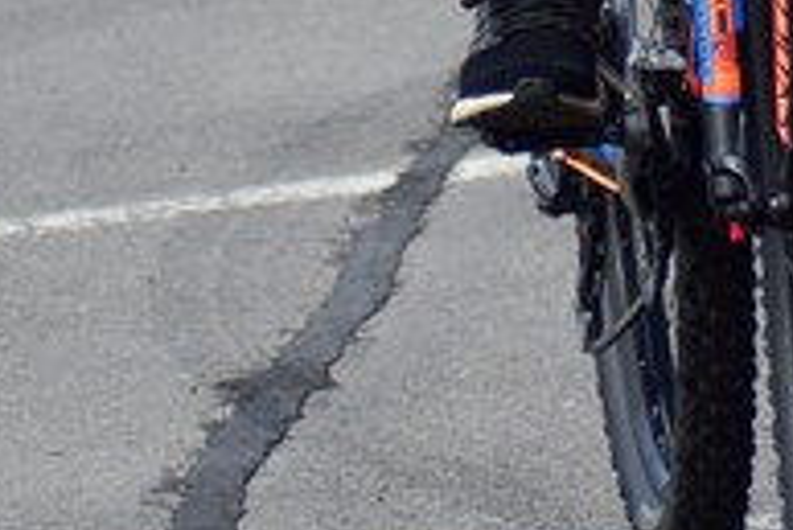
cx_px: 760
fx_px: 18421
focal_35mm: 836
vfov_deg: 1.6
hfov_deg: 2.5
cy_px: -581
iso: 250
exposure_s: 1/1250
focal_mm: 105
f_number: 4
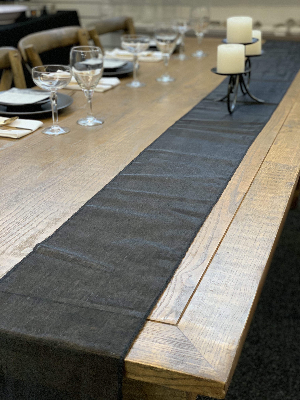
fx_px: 601
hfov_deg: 28.0
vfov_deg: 36.8
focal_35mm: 52
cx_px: 150
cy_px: 200
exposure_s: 1/50
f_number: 2.4
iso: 160
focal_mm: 6
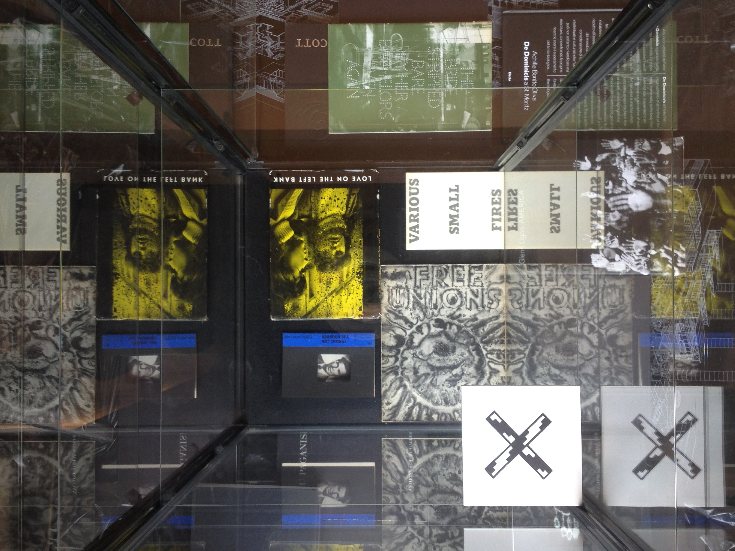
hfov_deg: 40.4
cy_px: 276
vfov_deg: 30.9
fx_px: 998
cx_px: 368
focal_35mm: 47
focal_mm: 4.28
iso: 50
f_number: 2.4
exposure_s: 1/25
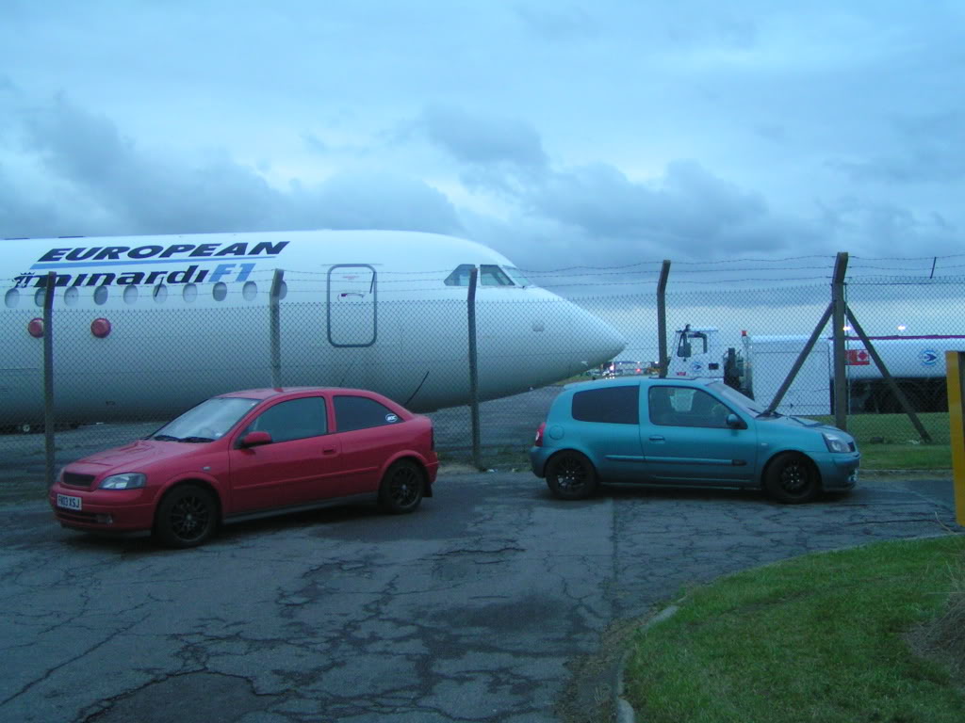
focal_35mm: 38
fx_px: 1059
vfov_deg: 37.7
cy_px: 362
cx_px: 482
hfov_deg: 49.0
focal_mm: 5.8
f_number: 2.8
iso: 200
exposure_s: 1/20
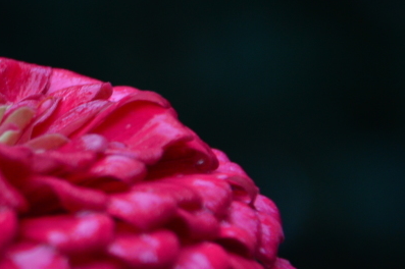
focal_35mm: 774
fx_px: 8700
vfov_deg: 1.8
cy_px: 148
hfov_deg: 2.7
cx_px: -87
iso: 320
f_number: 8
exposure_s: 1/80
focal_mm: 200
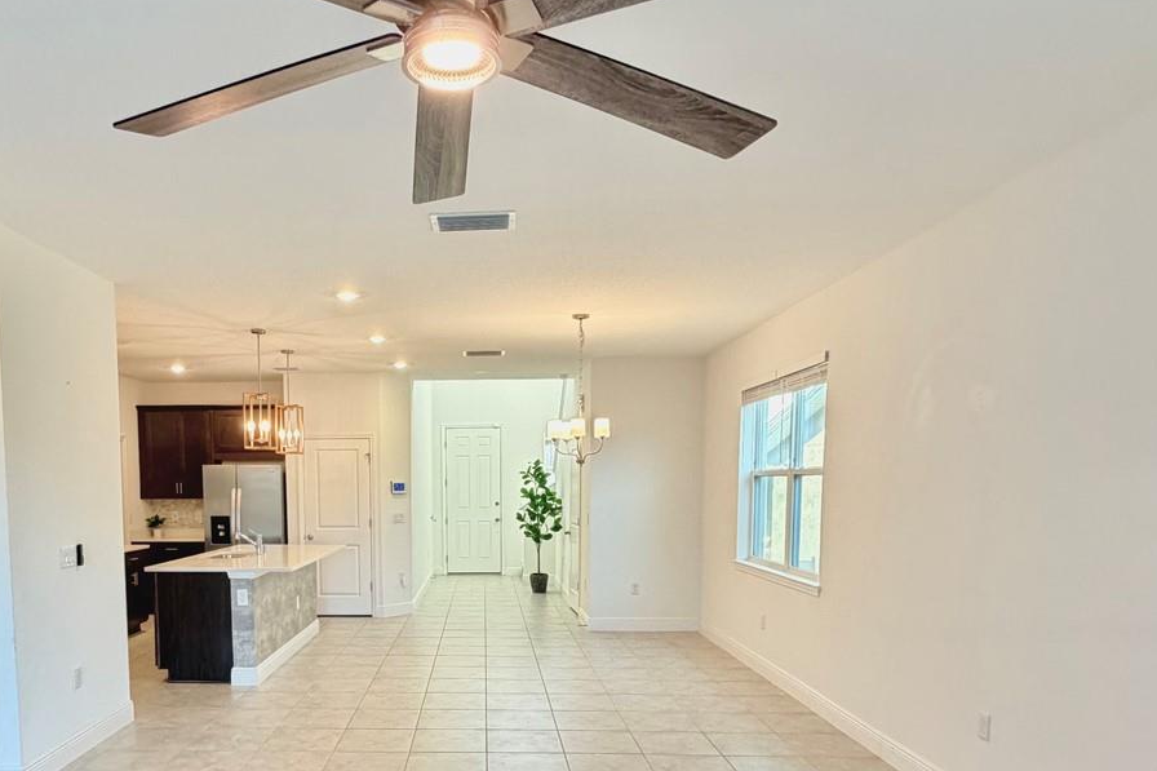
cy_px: 555
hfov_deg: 68.5
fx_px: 835
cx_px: 448
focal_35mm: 26
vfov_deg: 48.1
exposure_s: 1/60
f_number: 2.2
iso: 400
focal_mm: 2.22
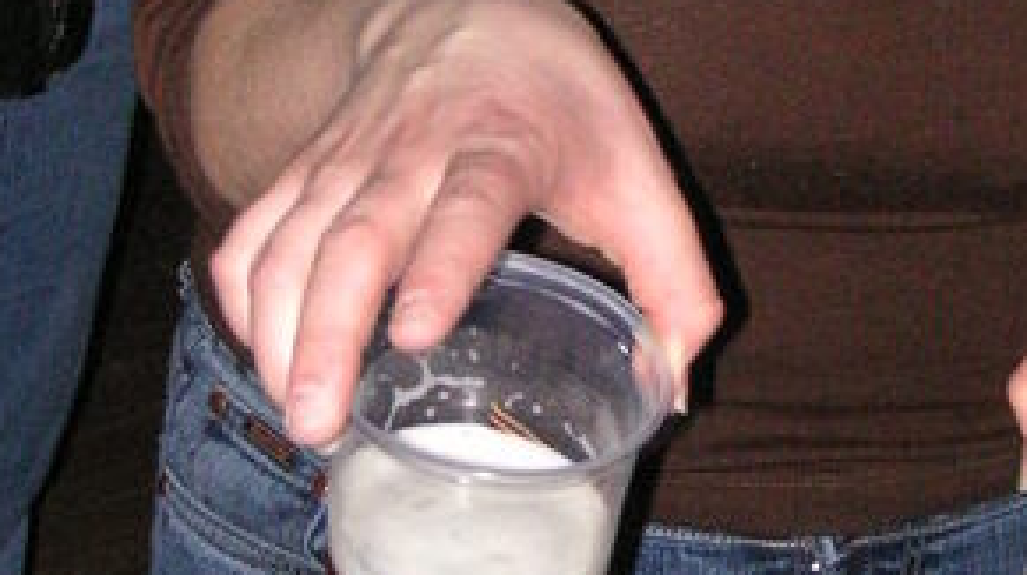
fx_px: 3020
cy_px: 63
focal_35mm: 111
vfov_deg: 10.8
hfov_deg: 19.3
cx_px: 600
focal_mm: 6.1
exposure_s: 1/45
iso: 160
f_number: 2.8
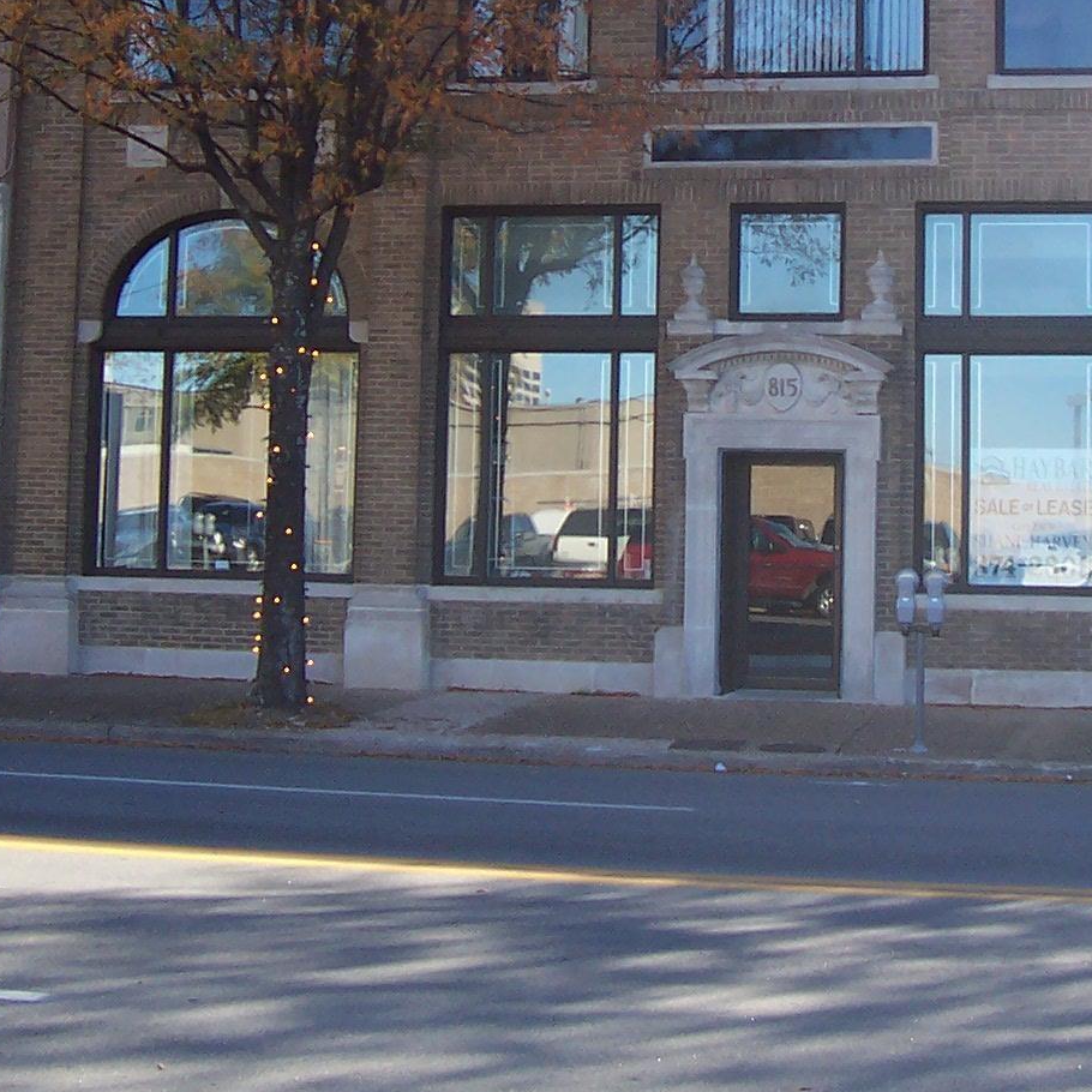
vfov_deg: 23.4
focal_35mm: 73
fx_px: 2605
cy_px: 259
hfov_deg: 23.4
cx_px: 823
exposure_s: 1/350
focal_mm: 5.6
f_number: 2.8
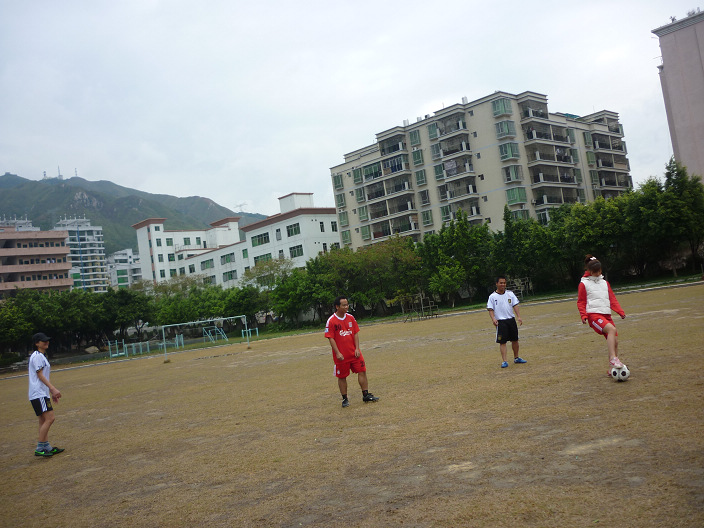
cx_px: 352
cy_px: 264
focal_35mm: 33
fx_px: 671
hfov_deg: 55.4
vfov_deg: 42.9
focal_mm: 5.5
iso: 80
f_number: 2.8
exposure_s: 1/250
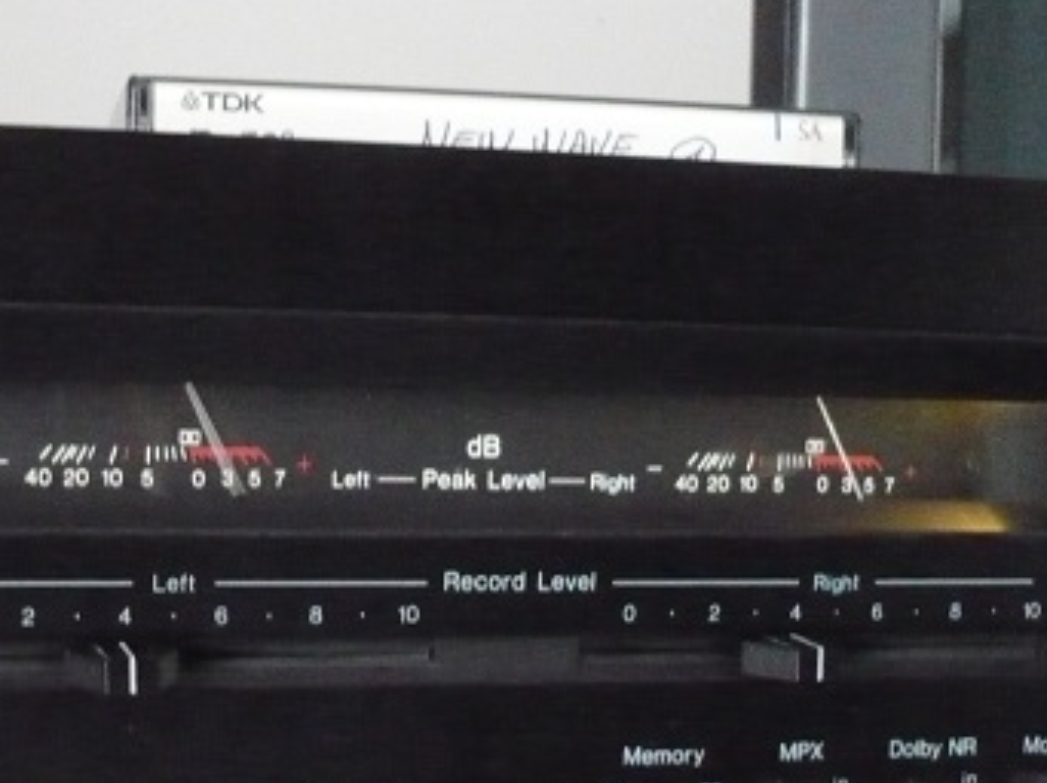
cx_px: 283
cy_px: 601
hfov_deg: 30.3
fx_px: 1904
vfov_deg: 23.0
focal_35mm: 63
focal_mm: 5.8
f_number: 2.8
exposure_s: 1/30
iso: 1250
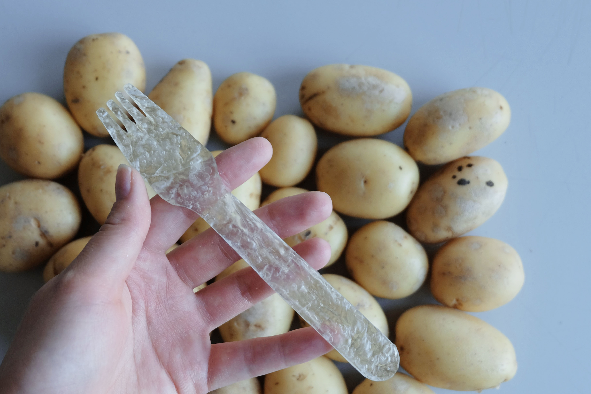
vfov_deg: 26.3
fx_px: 837
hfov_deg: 38.9
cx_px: 270
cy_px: 271
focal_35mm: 51
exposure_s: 1/60
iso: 320
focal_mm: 23.2
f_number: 4.2
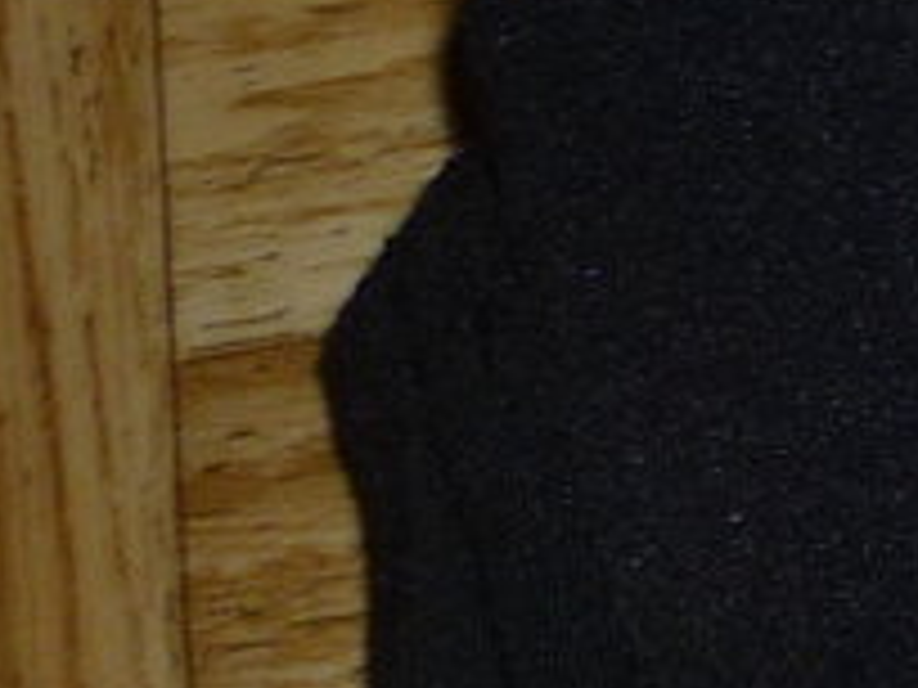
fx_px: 5728
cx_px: 2887
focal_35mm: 216
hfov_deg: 7.8
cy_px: 418
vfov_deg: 6.9
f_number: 2.8
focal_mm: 5.5
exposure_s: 1/125
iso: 100
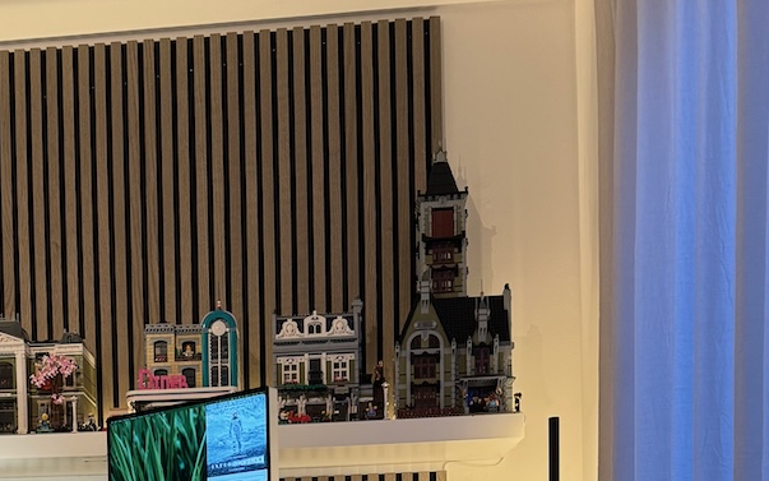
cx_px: 190
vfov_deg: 21.4
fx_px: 1132
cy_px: 651
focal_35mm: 54
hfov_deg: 36.6
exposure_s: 1/59
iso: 320
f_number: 1.78
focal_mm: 6.76
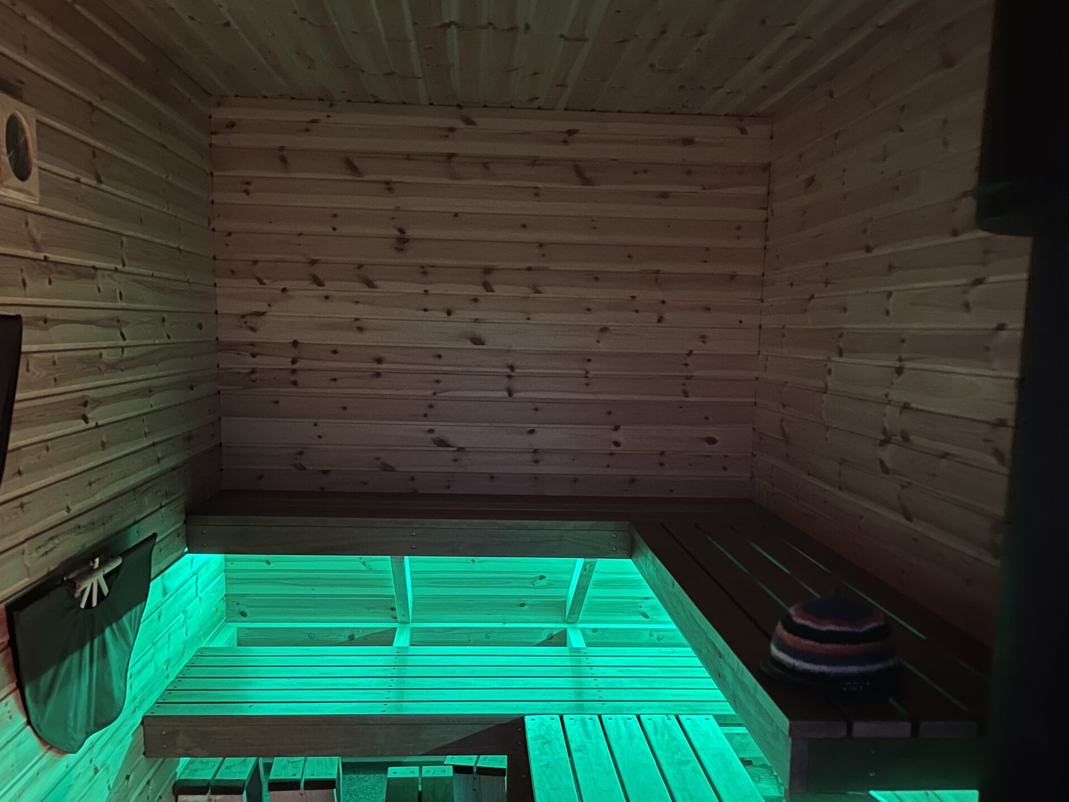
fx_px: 1081
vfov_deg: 40.3
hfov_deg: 52.6
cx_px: 533
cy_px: 513
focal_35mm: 35
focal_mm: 5.7
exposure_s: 1/10
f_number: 1.5
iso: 640
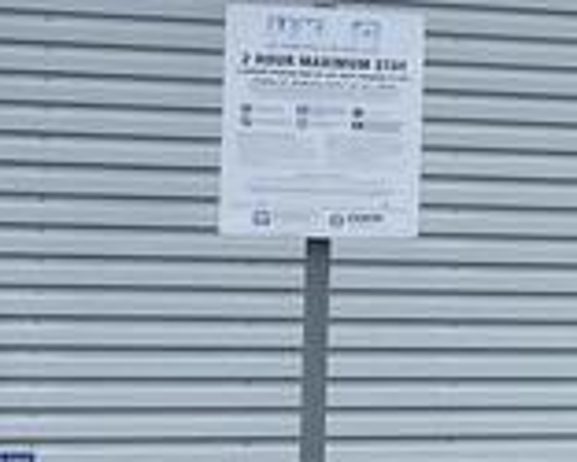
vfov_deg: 9.7
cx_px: 1820
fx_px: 2734
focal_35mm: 160
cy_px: 237
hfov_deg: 9.2
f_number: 1.6
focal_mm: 5.1
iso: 32
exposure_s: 1/1294
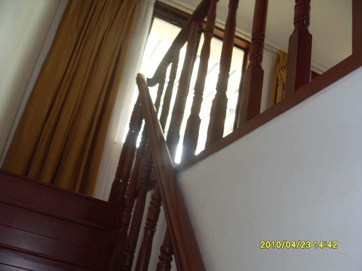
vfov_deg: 38.7
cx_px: 181
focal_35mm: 37
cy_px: 136
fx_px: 387
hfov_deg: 50.1
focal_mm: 6.3
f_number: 2.8
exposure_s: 1/45
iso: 100
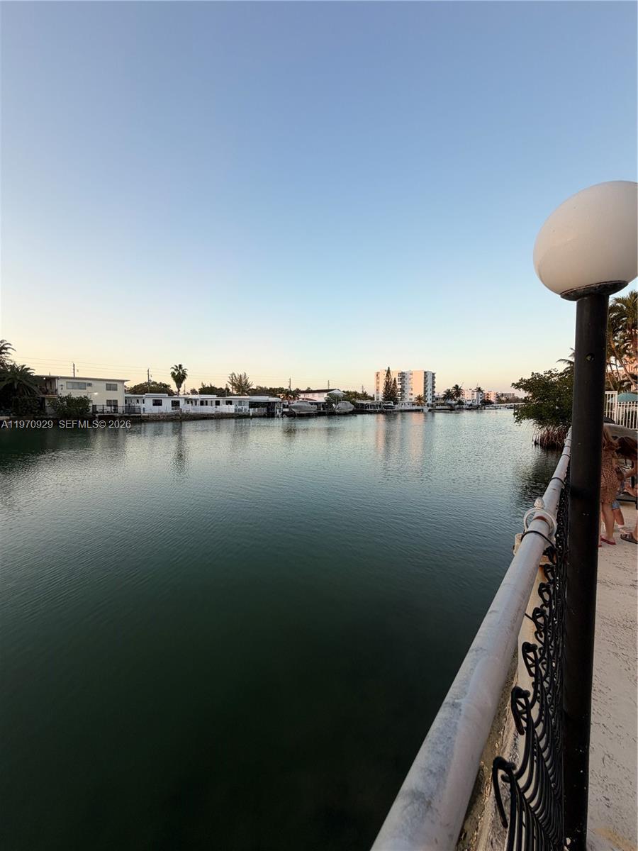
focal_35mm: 14
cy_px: 426
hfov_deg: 85.7
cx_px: 319
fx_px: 344
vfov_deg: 102.1
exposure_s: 1/282
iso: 50
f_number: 2.2
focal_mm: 2.22
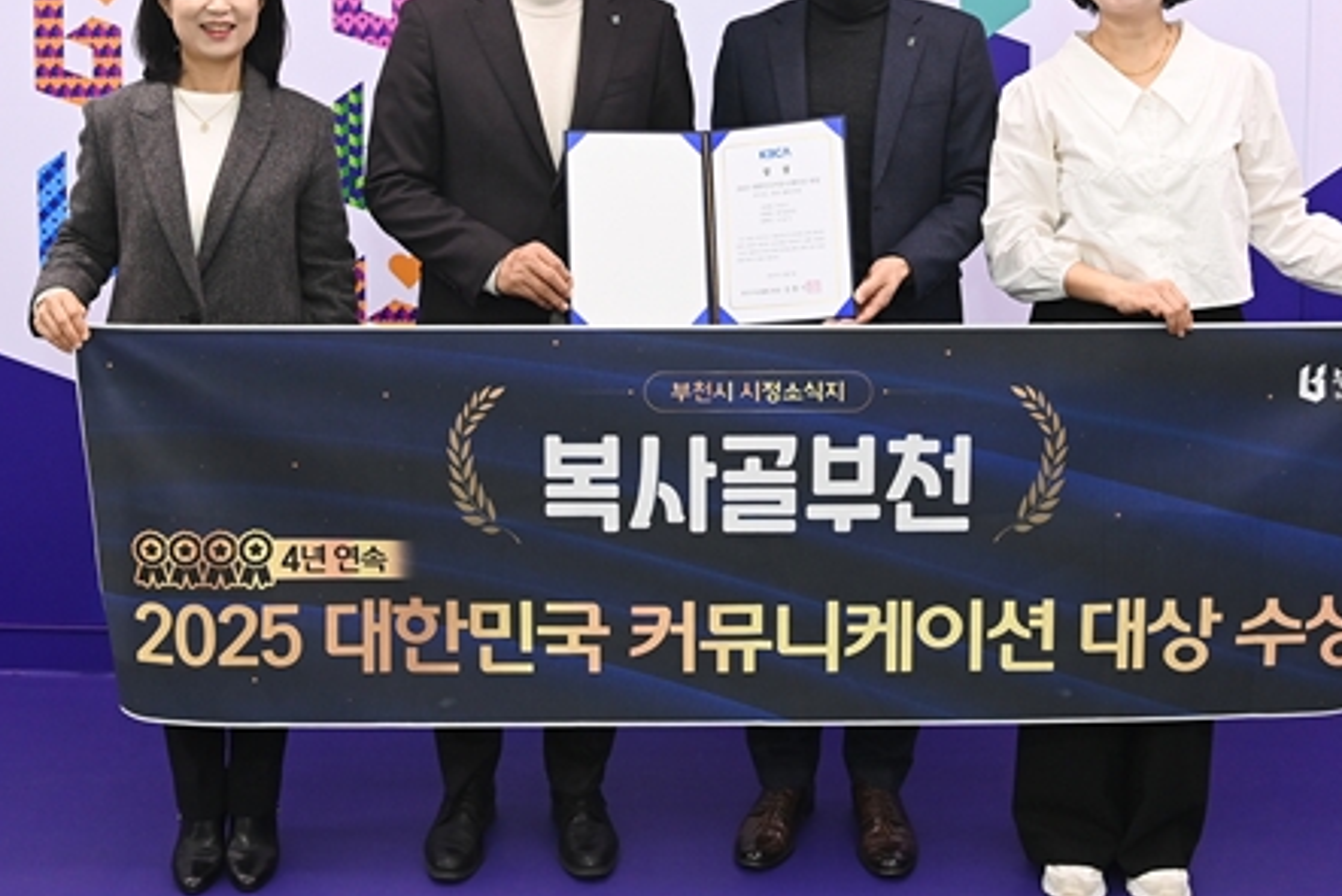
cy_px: 223
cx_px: 701
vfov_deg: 34.3
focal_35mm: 38
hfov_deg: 50.7
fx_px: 1417
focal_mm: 24
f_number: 5.6
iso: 2500
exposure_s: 1/160
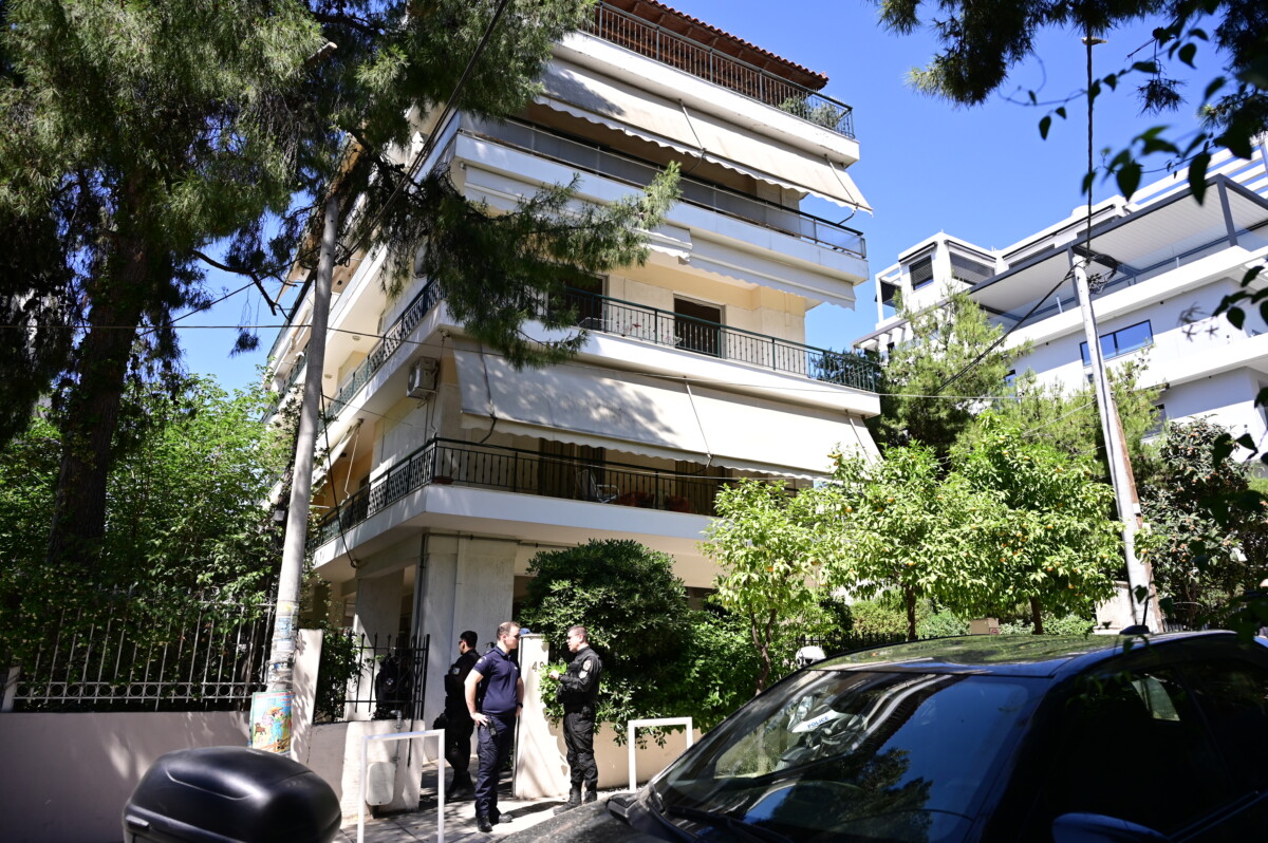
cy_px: 422
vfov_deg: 53.1
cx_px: 634
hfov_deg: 73.8
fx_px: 845
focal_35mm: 24
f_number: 4.5
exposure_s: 1/2000
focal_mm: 24
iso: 320
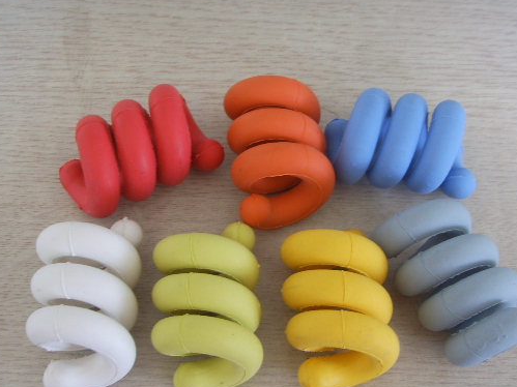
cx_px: 267
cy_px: 235
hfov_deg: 38.2
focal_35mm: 50
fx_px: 747
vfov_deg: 29.0
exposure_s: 1/6
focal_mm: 6.6
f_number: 3.5
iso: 63
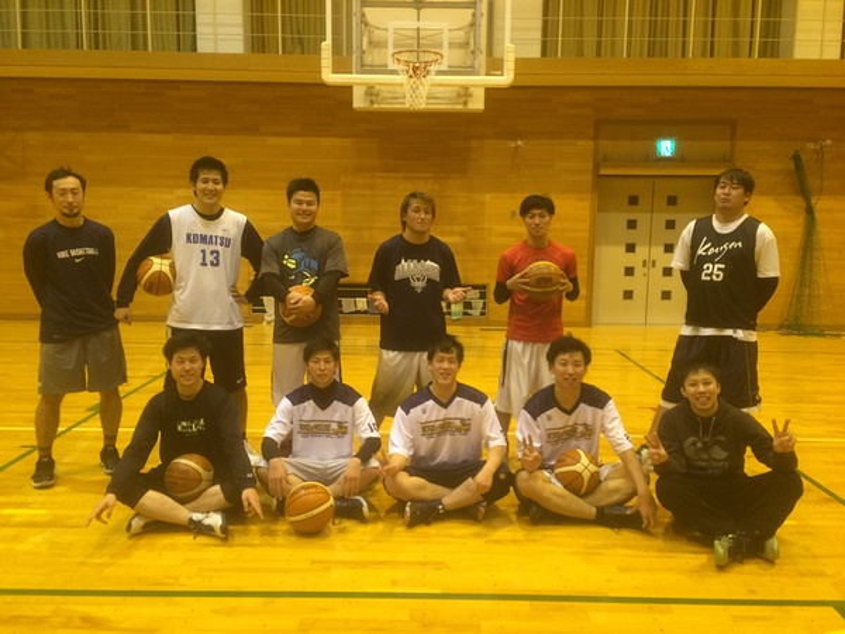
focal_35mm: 29
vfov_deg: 48.2
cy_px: 317
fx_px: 708
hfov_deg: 61.7
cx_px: 422
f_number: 2.2
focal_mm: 4.15
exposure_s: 1/30
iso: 125
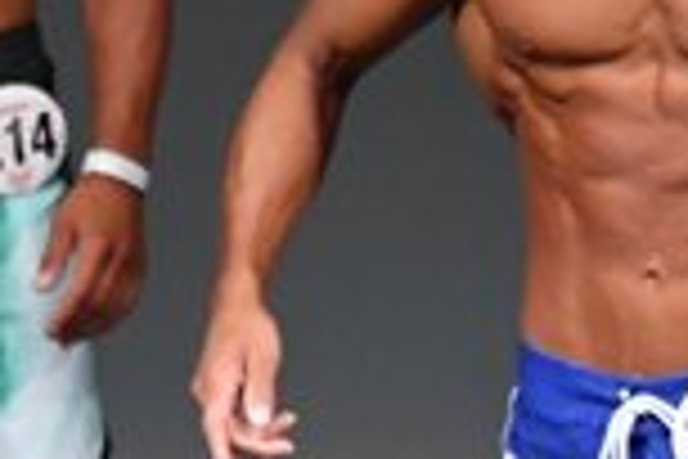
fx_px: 36289
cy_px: 396
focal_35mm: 1899
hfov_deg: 1.1
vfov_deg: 0.7
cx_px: 1275
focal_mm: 250
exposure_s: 1/400
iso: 4000
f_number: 5.6
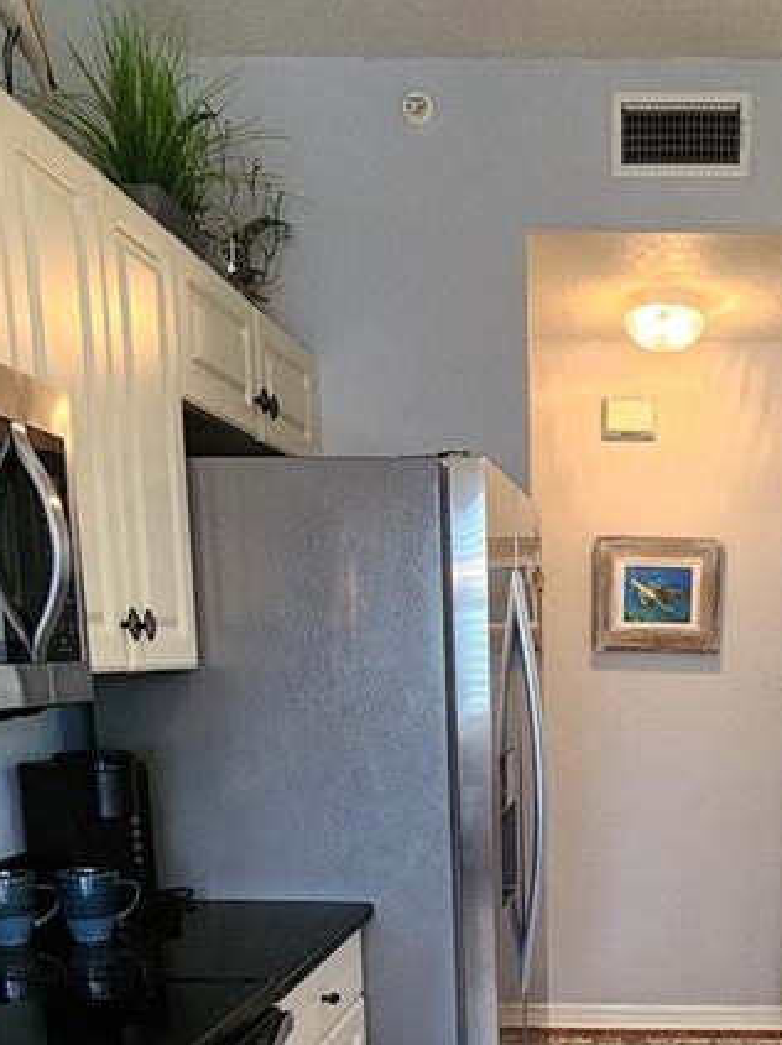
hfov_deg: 37.3
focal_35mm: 37
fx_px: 1116
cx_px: 626
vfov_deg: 45.7
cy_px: 929
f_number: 2.2
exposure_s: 1/60
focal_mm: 2.2
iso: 400
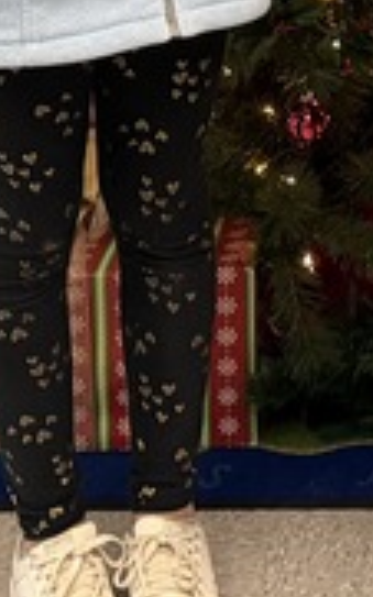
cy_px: -548
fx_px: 2344
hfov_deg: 8.8
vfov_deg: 12.9
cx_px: 601
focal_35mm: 144
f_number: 1.78
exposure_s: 1/60
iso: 250
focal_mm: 6.76
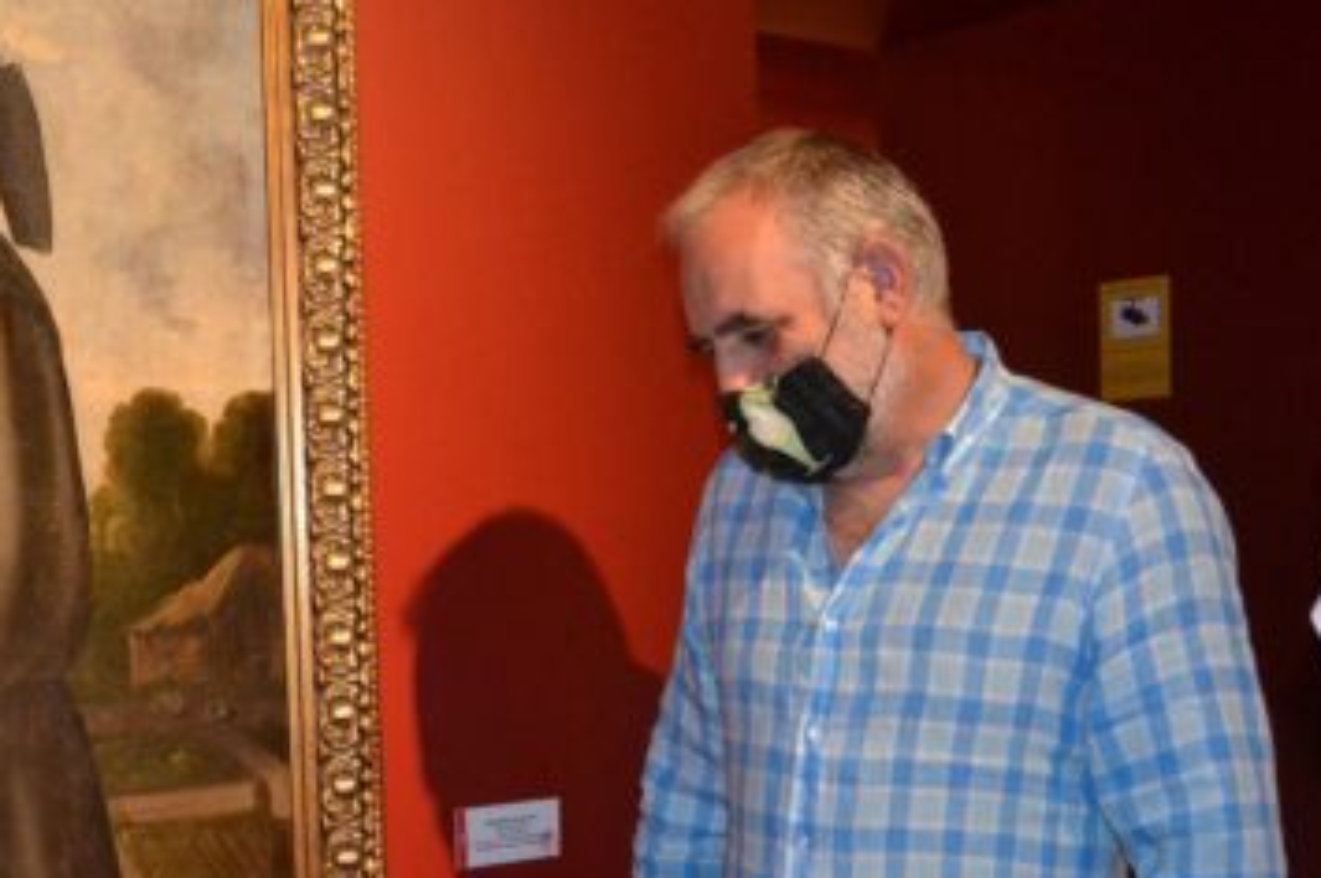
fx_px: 1943
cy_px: 714
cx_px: 491
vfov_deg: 25.0
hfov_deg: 37.3
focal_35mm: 53
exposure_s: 1/60
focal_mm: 18
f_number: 3.5
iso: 2500
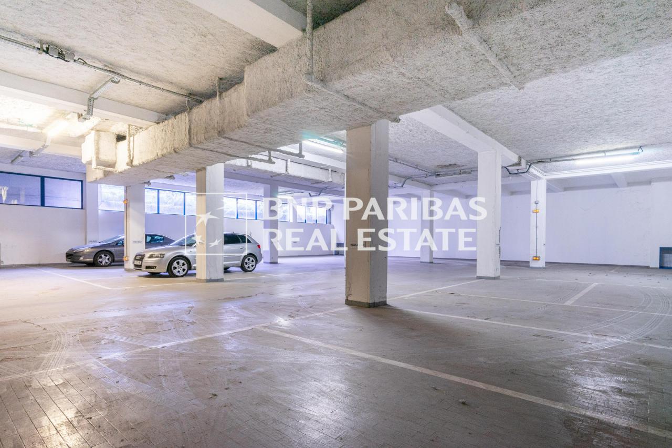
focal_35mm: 19
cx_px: 336
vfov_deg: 64.5
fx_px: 355
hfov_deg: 86.9
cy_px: 224
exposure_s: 2.5
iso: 400
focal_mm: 19
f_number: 14
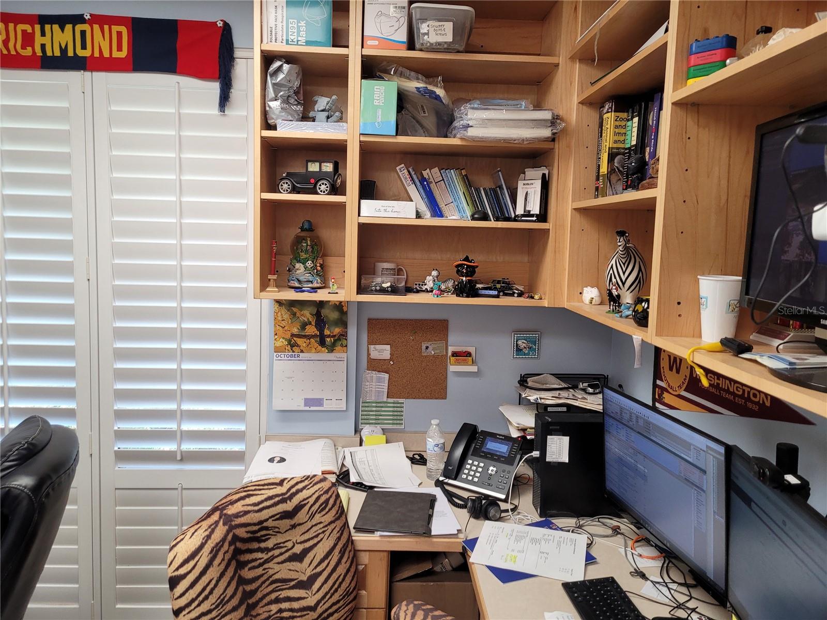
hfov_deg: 67.3
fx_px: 621
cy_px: 310
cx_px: 414
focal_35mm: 26
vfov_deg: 53.1
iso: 160
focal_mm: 5.4
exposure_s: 1/120
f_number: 1.8
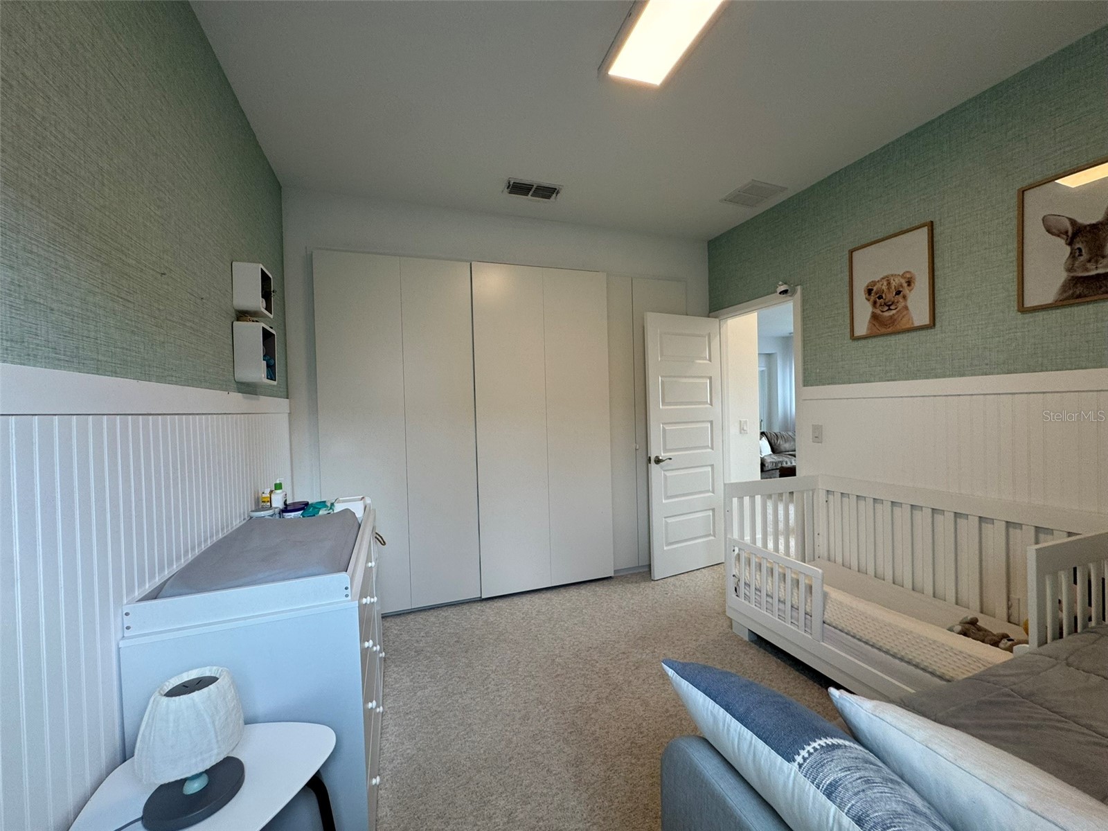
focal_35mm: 14
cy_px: 416
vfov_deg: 85.7
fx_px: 448
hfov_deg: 102.1
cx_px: 554
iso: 125
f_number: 2.2
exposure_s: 1/120
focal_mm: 2.22
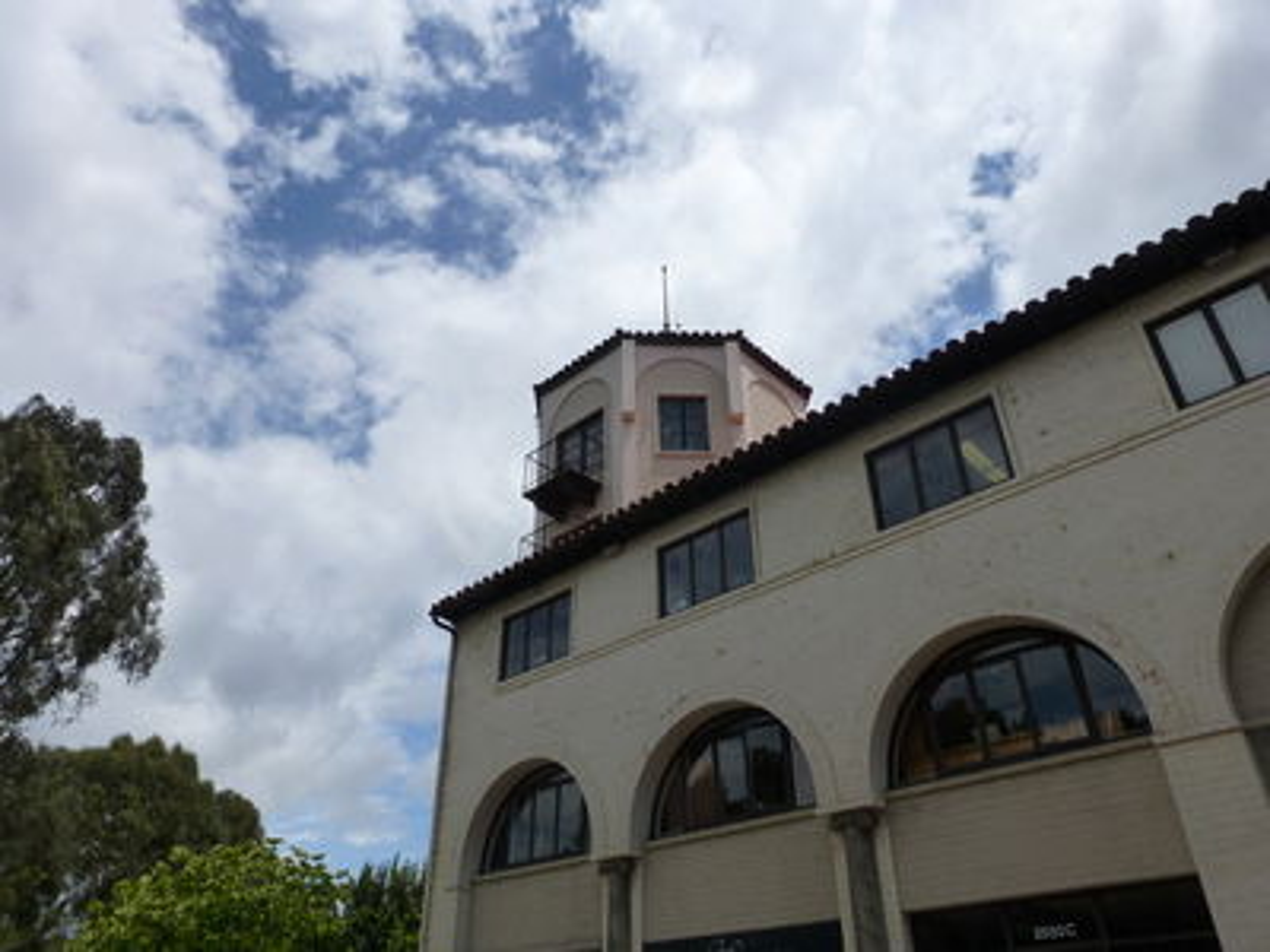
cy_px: 476
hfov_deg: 71.6
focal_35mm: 24
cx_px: 635
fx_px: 881
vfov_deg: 56.8
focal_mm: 4.3
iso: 160
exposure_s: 1/1600
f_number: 4.5
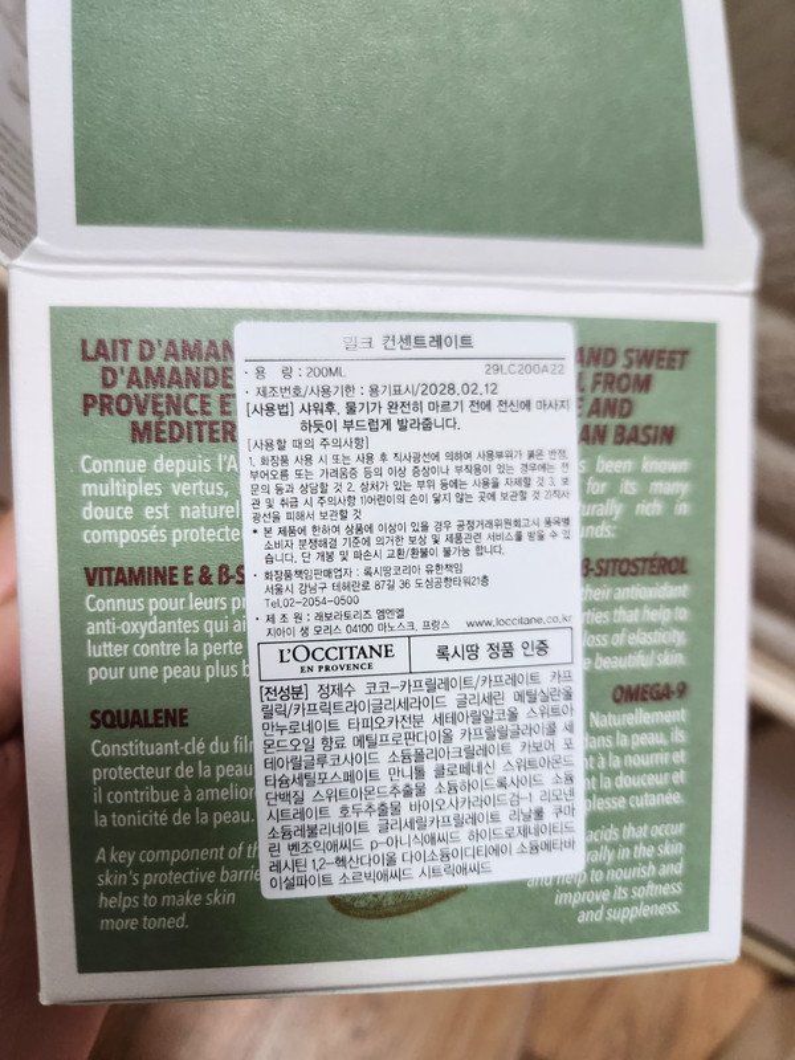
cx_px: 398
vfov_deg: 71.6
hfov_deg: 56.8
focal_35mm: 24
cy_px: 530
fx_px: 735
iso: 200
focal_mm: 5
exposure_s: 1/120
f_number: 1.8
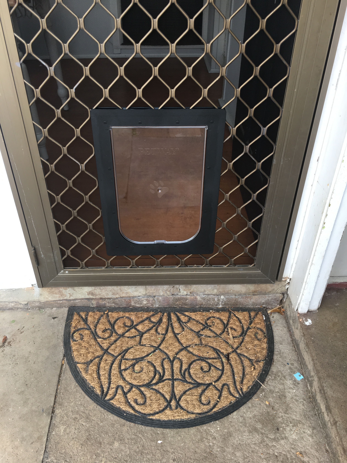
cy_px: 232
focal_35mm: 29
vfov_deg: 61.7
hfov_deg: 48.2
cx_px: 174
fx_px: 388
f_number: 2.2
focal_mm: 4.15
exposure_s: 1/50
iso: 32
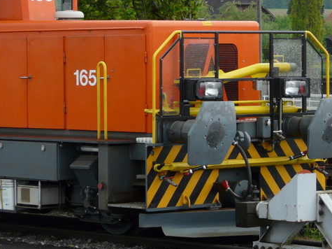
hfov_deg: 10.0
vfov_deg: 7.5
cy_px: 78
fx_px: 1899
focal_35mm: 198
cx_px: 99
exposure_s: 1/125
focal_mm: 15.4
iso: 100
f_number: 4
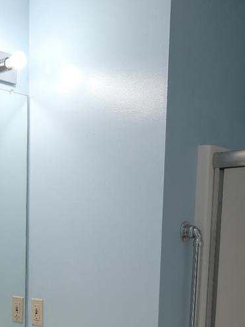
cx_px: 15
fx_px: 538
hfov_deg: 24.8
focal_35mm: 57
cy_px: 320
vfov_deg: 31.5
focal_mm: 18
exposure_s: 1/100
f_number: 3.2
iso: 250
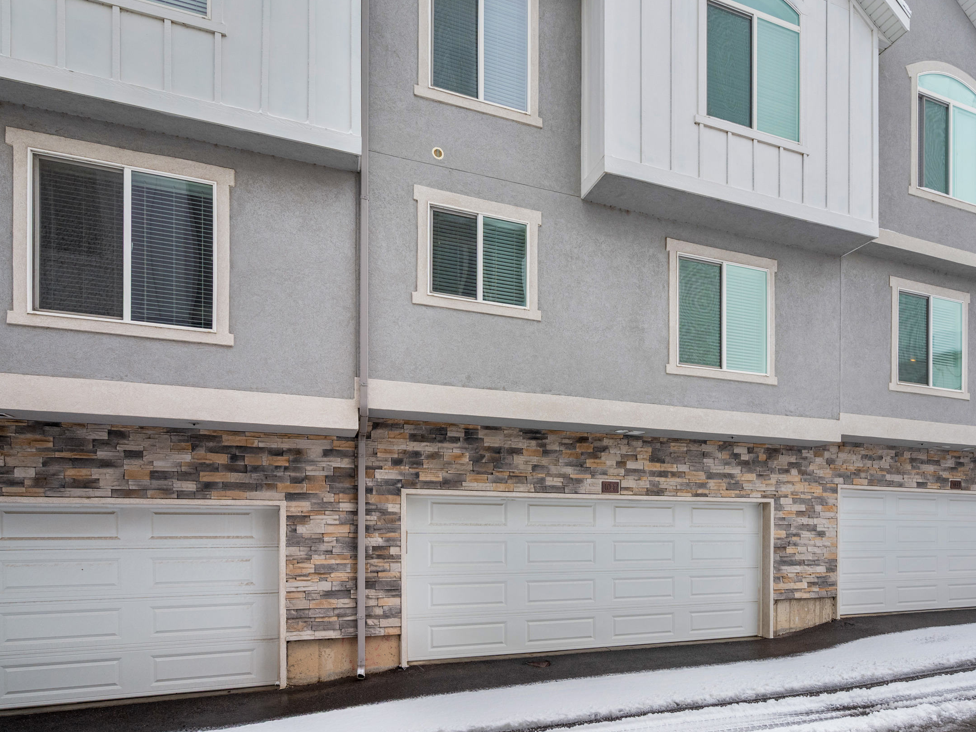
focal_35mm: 20
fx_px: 564
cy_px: 370
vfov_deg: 66.0
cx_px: 546
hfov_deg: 81.4
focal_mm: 18
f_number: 8
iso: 800
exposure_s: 1/125
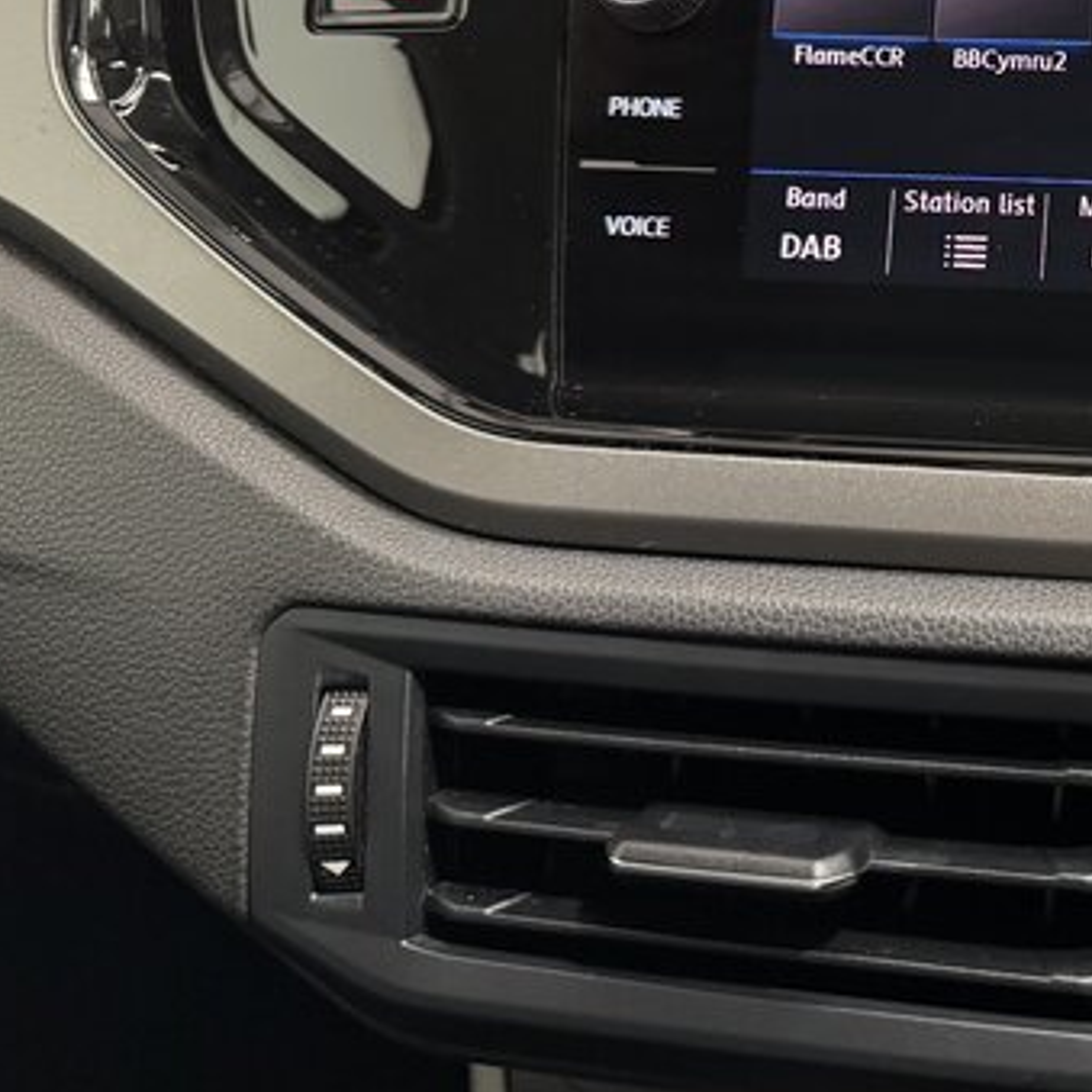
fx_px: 1785
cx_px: 1253
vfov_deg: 33.1
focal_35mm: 50
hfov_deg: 29.9
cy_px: 232
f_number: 1.78
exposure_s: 1/33
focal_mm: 6.76
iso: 800
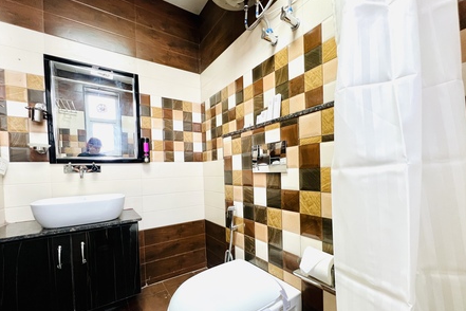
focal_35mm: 14
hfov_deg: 104.2
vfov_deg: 80.8
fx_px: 181
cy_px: 176
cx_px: 227
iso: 250
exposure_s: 1/100
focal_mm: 1.57
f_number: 1.8
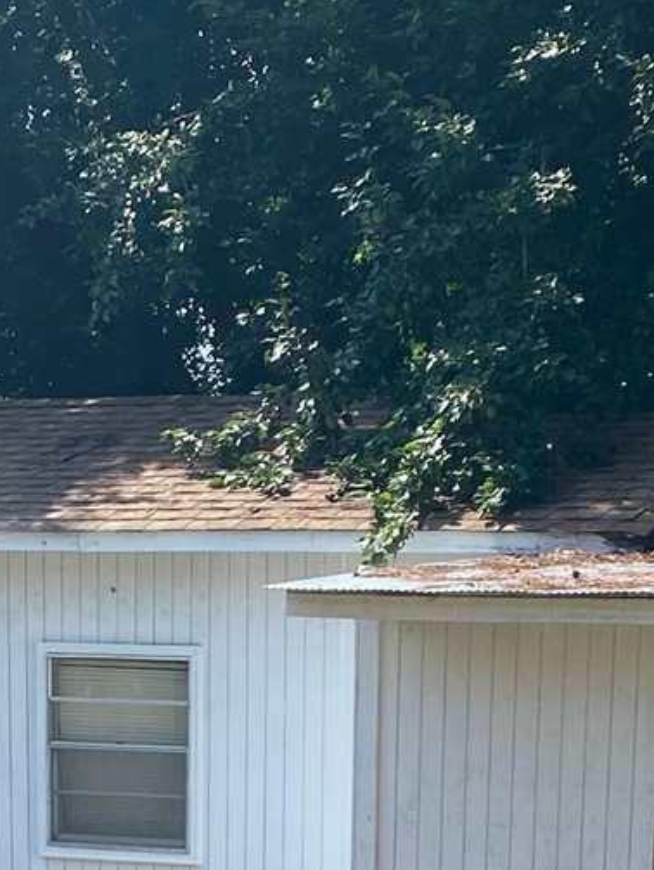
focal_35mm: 119
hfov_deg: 12.5
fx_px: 2994
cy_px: 1406
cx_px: 420
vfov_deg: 15.0
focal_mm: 4.25
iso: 32
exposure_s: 1/1754
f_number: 1.8
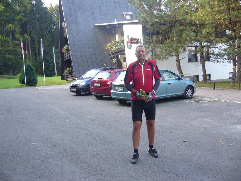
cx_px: 120
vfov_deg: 40.7
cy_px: 90
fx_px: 244
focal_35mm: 35
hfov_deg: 52.6
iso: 80
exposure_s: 1/60
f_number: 2.8
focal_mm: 5.8
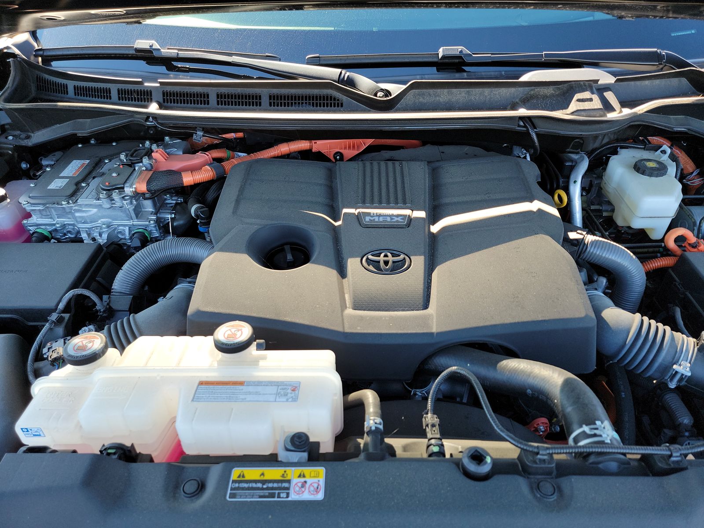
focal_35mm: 24
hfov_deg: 71.6
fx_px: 488
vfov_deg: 56.8
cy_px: 264
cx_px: 352
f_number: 1.8
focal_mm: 6.7
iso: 51
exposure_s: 1/59
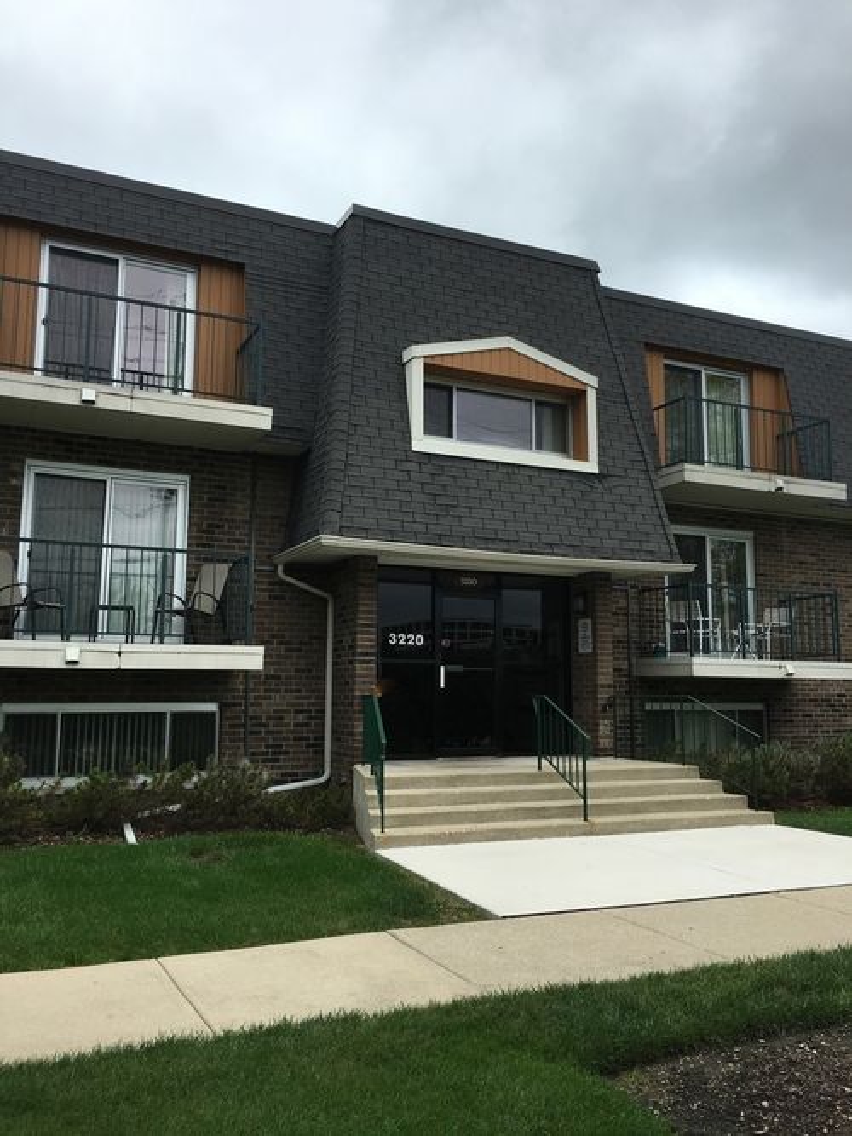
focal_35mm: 29
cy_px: 568
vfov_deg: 61.7
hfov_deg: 48.2
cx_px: 426
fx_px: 952
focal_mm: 4.15
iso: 25
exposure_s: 1/635
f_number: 2.2
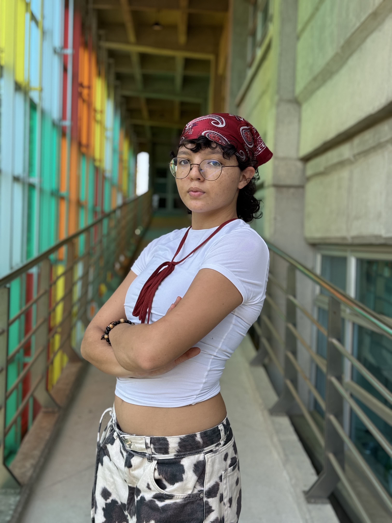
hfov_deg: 30.3
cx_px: 196
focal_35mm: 48
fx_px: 725
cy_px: 262
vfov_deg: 39.7
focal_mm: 6.76
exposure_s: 1/693
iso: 64
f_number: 1.78
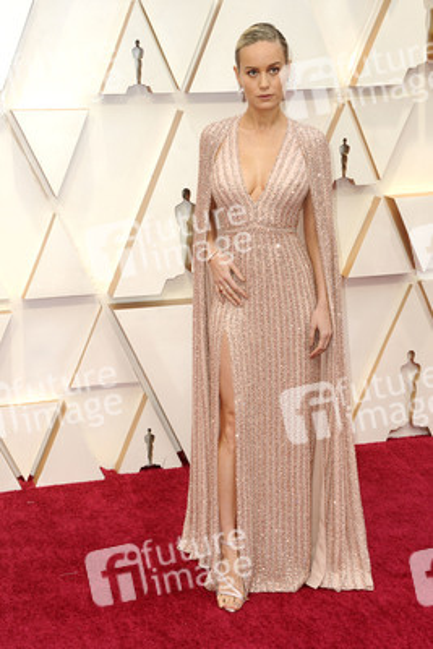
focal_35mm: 62
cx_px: 216
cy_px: 324
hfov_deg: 21.9
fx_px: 1118
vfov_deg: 32.4
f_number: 8
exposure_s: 1/200
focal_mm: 62
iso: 1250
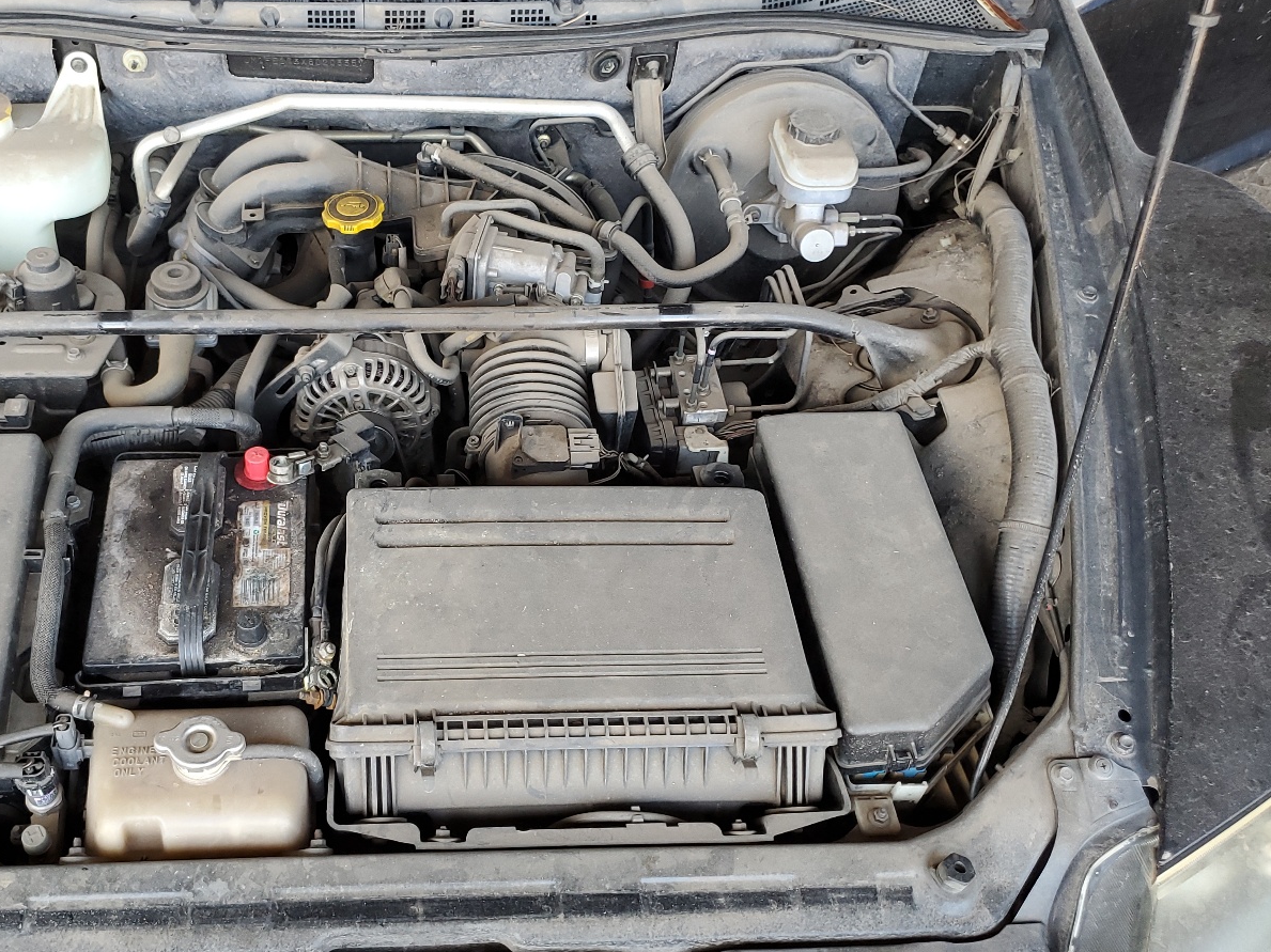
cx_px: 434
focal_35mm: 35
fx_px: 1285
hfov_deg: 51.8
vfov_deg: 40.6
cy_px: 550
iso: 73
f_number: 1.5
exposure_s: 1/120
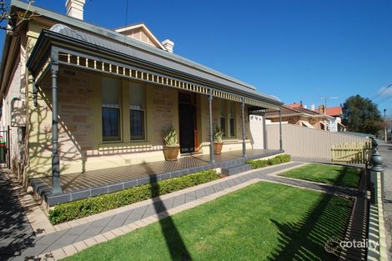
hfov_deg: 92.5
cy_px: 130
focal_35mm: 17
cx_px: 196
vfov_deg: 69.6
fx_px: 188
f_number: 10
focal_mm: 11.5
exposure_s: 1/200
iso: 100
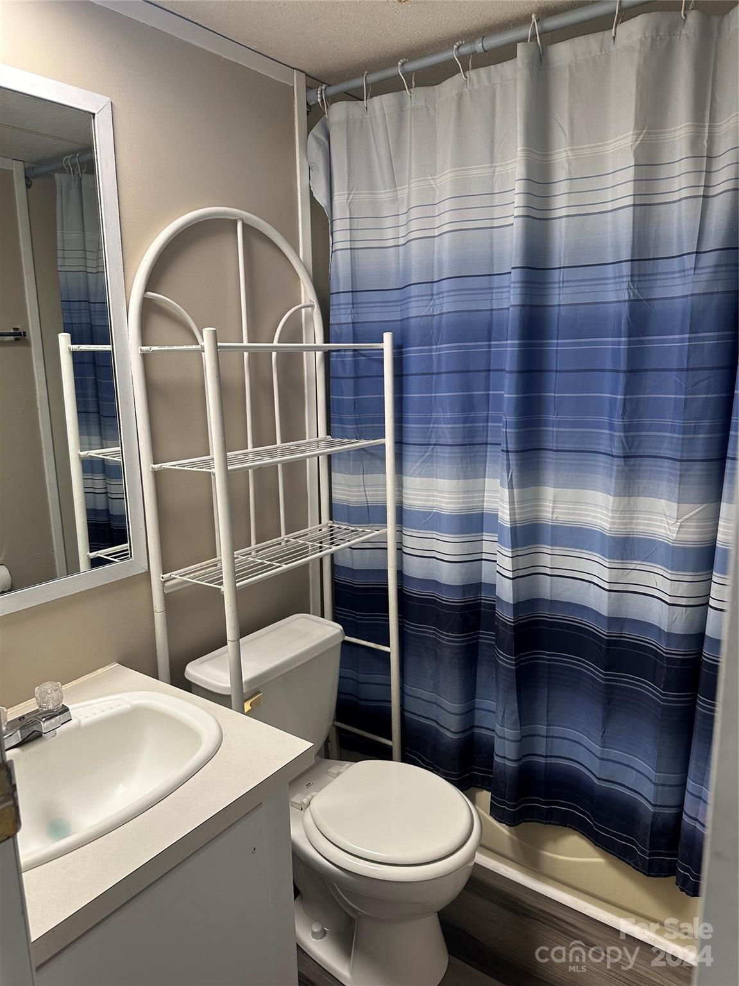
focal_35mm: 24
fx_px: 683
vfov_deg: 71.6
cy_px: 493
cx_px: 370
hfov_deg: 56.8
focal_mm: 6.86
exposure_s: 1/120
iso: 160
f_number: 1.78
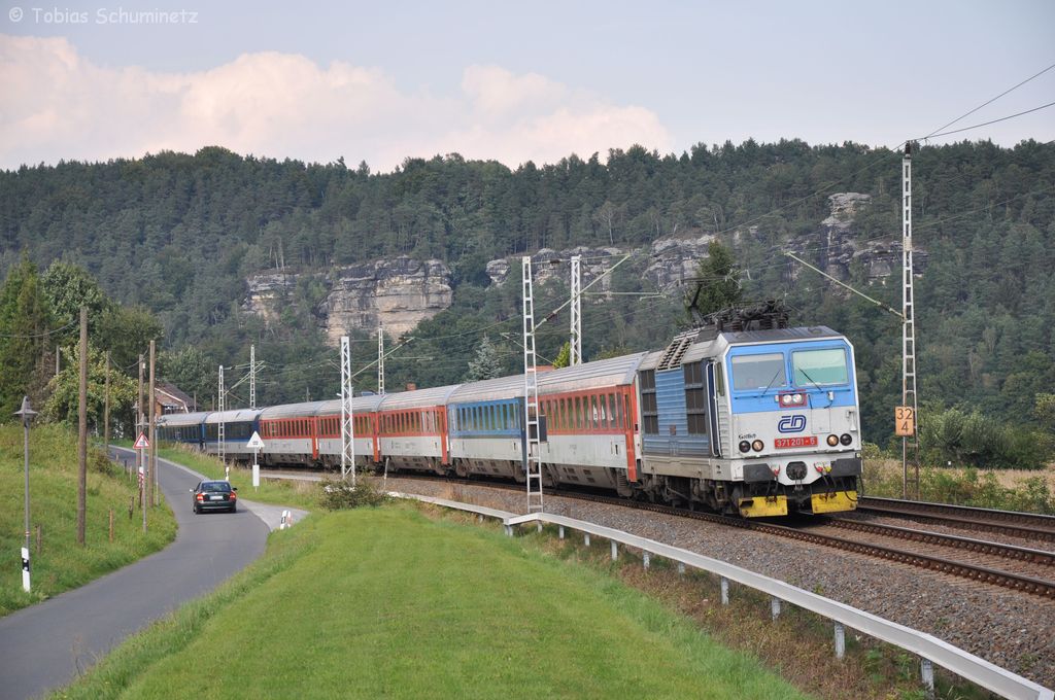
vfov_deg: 13.0
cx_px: 528
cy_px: 350
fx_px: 3073
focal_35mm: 105
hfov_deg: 19.5
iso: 320
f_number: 6.3
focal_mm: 70
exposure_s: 1/640
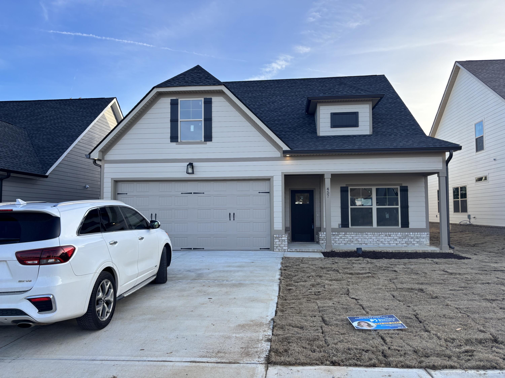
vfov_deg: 53.1
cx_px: 252
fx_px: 379
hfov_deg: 67.3
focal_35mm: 26
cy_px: 189
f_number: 1.6
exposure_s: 1/1016
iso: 50
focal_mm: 5.96
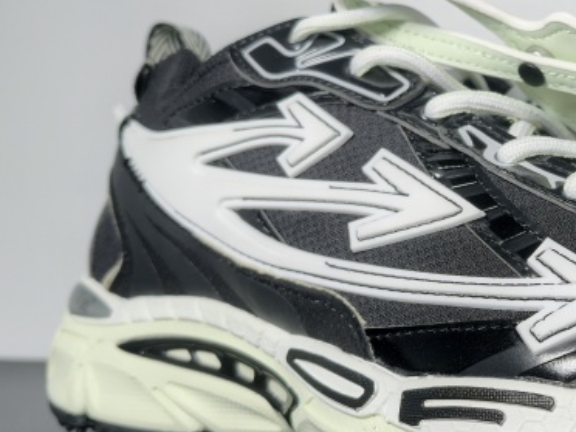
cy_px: 238
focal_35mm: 58
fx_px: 965
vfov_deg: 25.2
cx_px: 562
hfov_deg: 31.0
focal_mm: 6.98
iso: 50
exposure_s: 1/528
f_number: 2
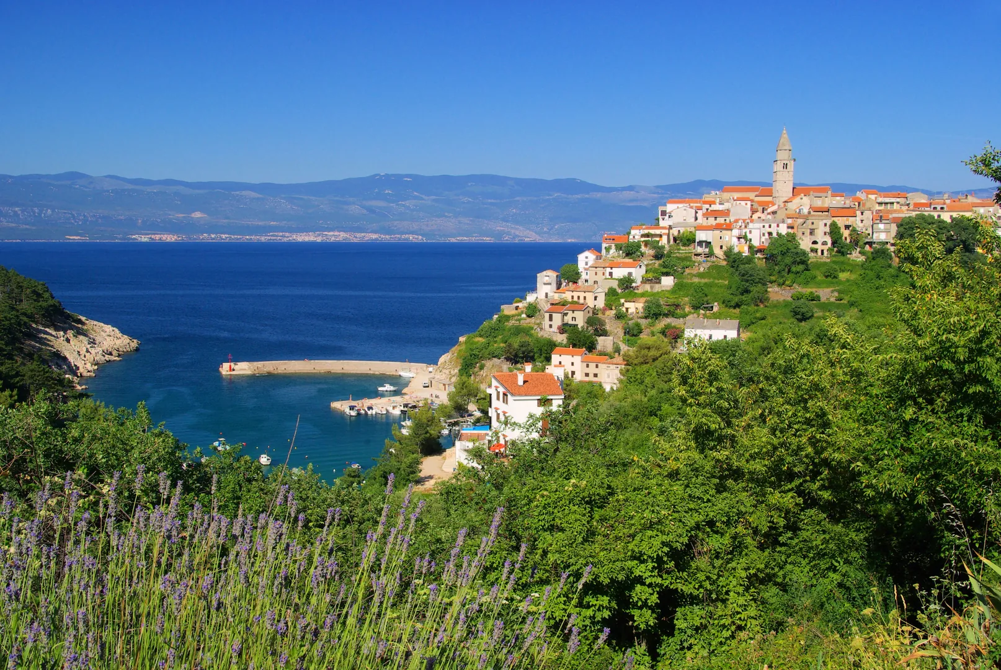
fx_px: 1044
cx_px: 500
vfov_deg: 35.6
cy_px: 335
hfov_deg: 51.2
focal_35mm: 38
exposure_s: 1/60
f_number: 13
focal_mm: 25
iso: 100
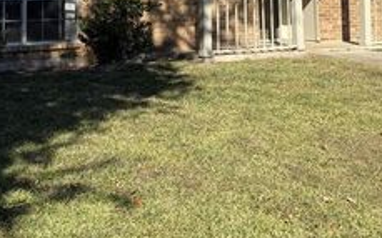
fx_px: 687
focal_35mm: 66
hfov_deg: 31.1
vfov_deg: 18.3
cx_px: 183
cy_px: -77
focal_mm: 6.76
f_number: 1.78
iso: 80
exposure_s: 1/4167
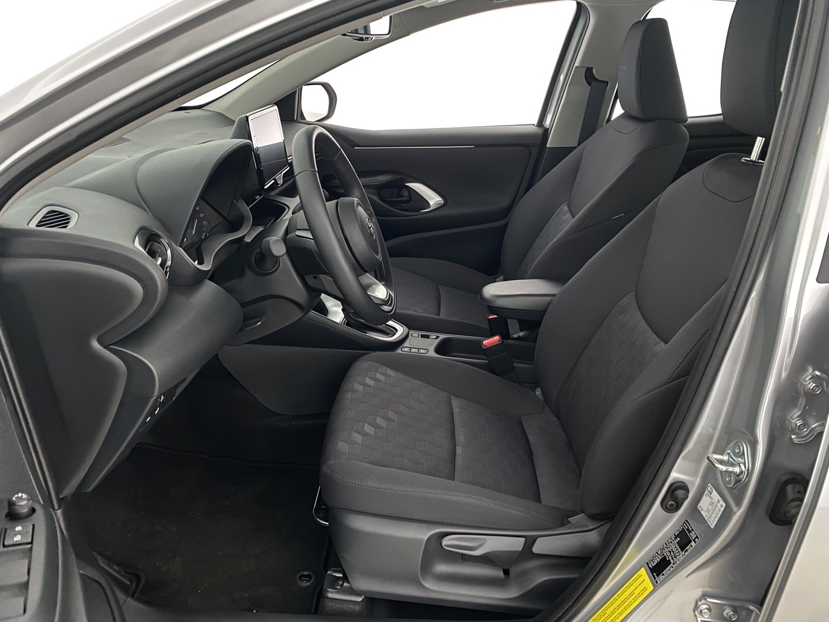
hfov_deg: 67.3
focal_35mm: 26
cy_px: 311
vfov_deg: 53.1
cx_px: 414
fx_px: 623
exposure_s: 1/25
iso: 800
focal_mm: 4.25
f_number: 1.8
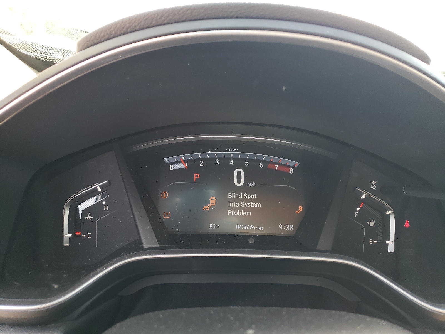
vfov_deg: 53.1
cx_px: 222
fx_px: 334
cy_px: 167
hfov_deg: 67.3
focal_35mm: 26
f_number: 1.5
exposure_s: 1/120
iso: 79
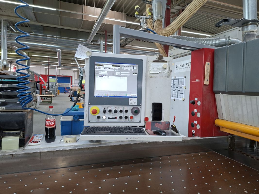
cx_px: 130
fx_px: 172
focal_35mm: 23
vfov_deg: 58.9
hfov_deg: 73.9
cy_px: 97
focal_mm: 5.54
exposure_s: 1/100
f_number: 1.8
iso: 100
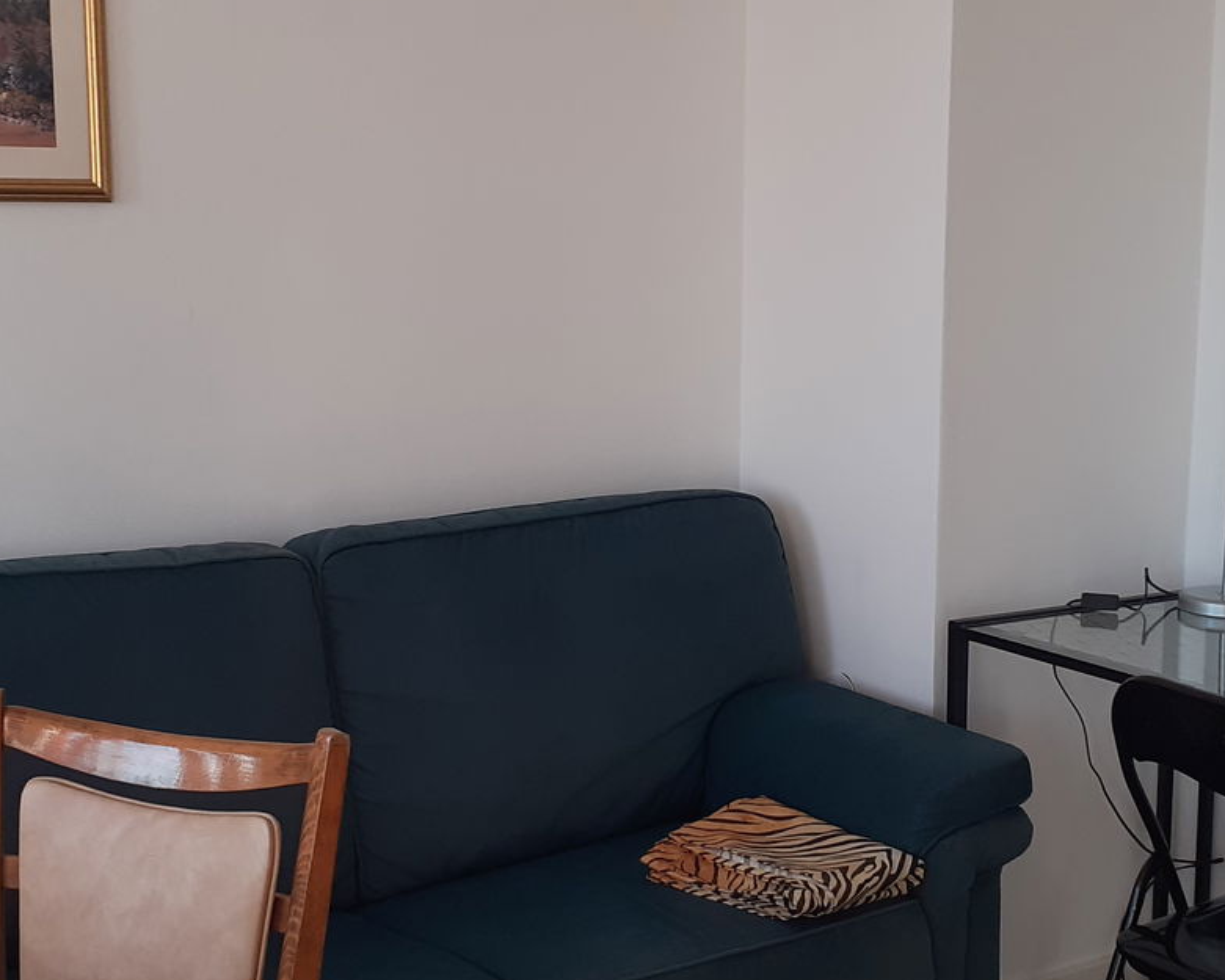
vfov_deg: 28.1
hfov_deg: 34.7
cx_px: 689
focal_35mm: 54
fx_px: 1958
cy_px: 539
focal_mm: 3.6
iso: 64
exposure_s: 1/100
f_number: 1.9
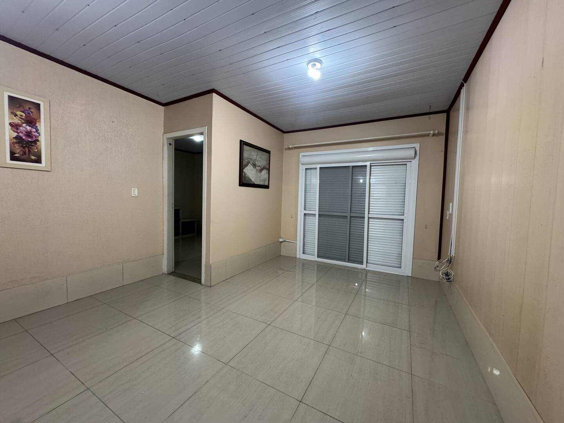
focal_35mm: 14
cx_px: 282
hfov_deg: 102.1
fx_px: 228
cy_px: 212
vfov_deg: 85.7
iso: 320
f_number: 2.2
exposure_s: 1/60
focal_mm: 2.22
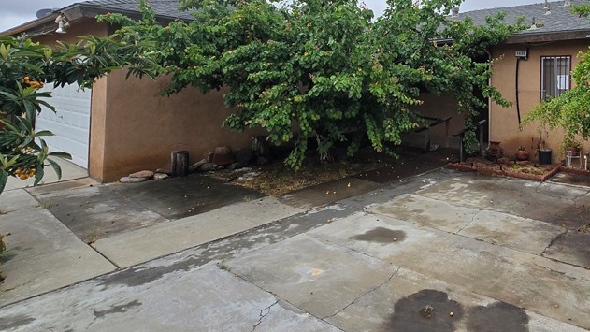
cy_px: 70
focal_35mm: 23
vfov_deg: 47.1
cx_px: 434
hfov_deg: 73.8
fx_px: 360
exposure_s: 1/1067
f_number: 2.2
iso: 50
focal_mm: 2.2
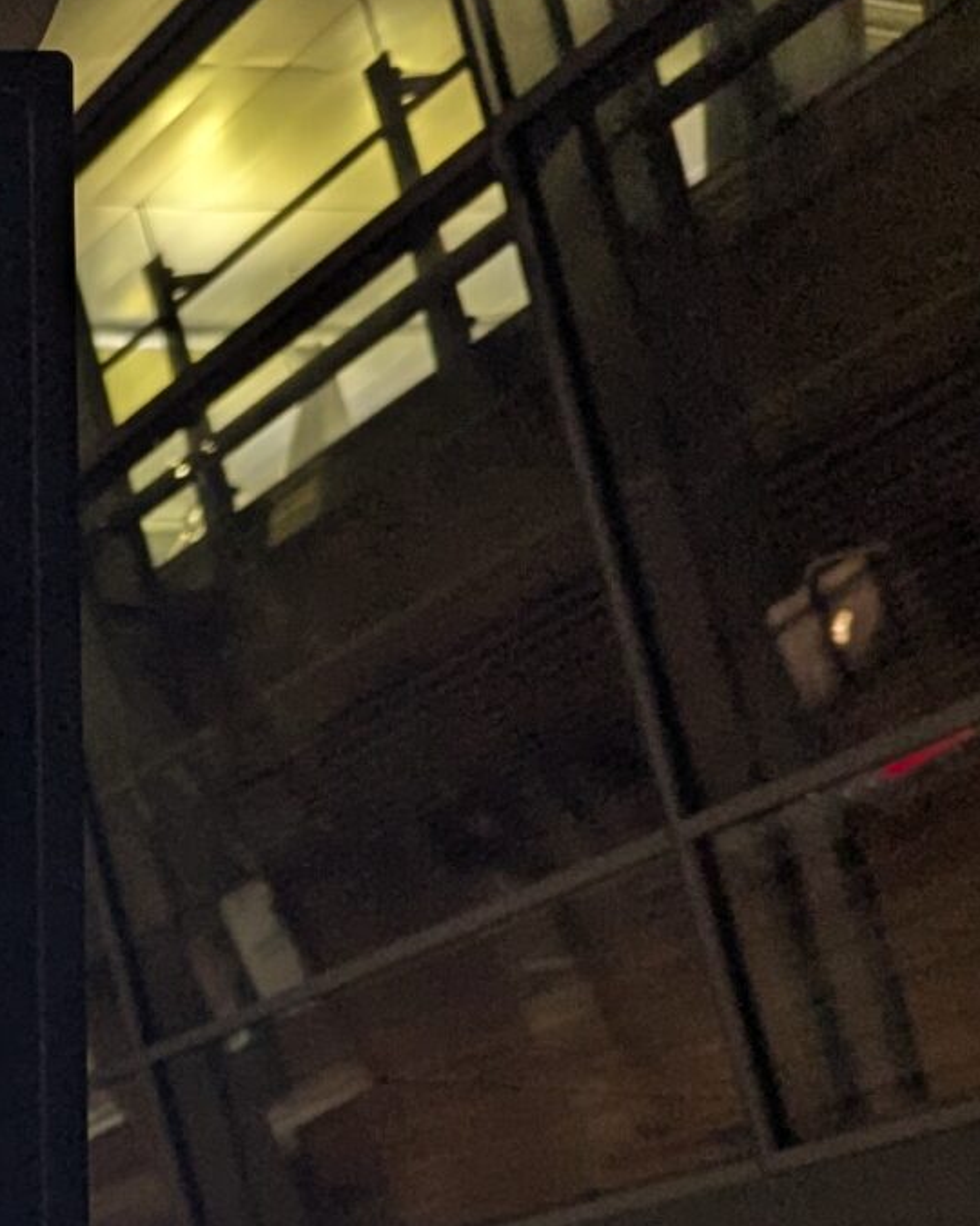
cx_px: -608
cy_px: 1433
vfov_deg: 20.3
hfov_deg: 15.5
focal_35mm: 89
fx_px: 3227
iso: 78
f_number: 1.85
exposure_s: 1/101
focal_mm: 6.81
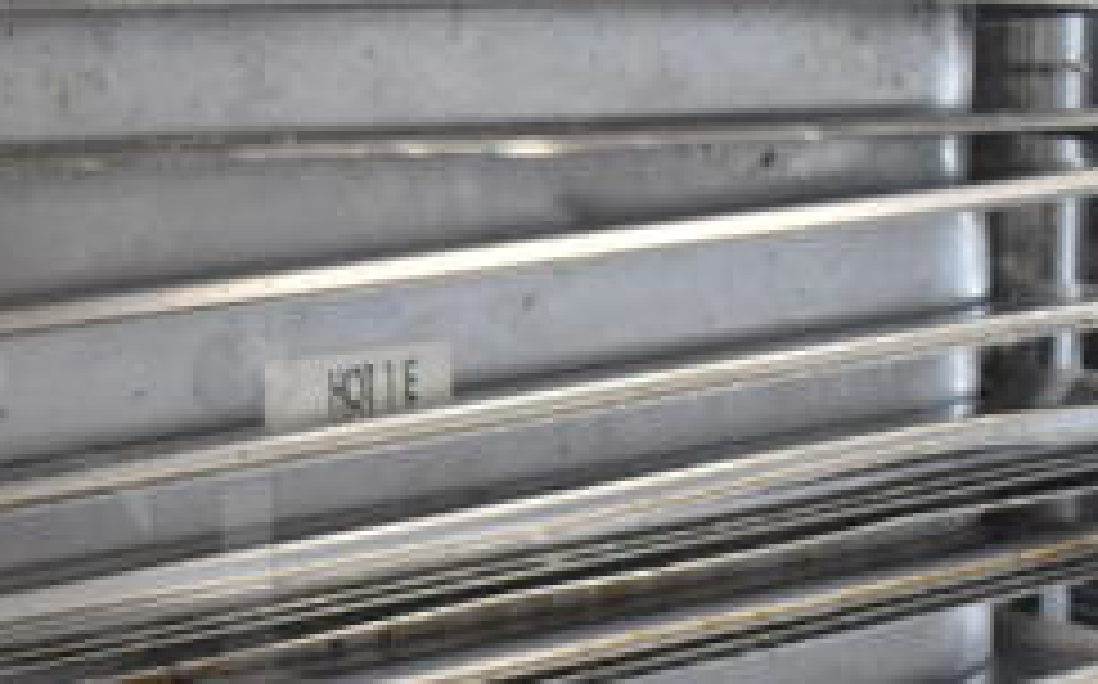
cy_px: 558
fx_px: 2063
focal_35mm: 69
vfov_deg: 18.6
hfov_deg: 27.9
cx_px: -18
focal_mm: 18
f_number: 3.5
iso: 1600
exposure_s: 1/125
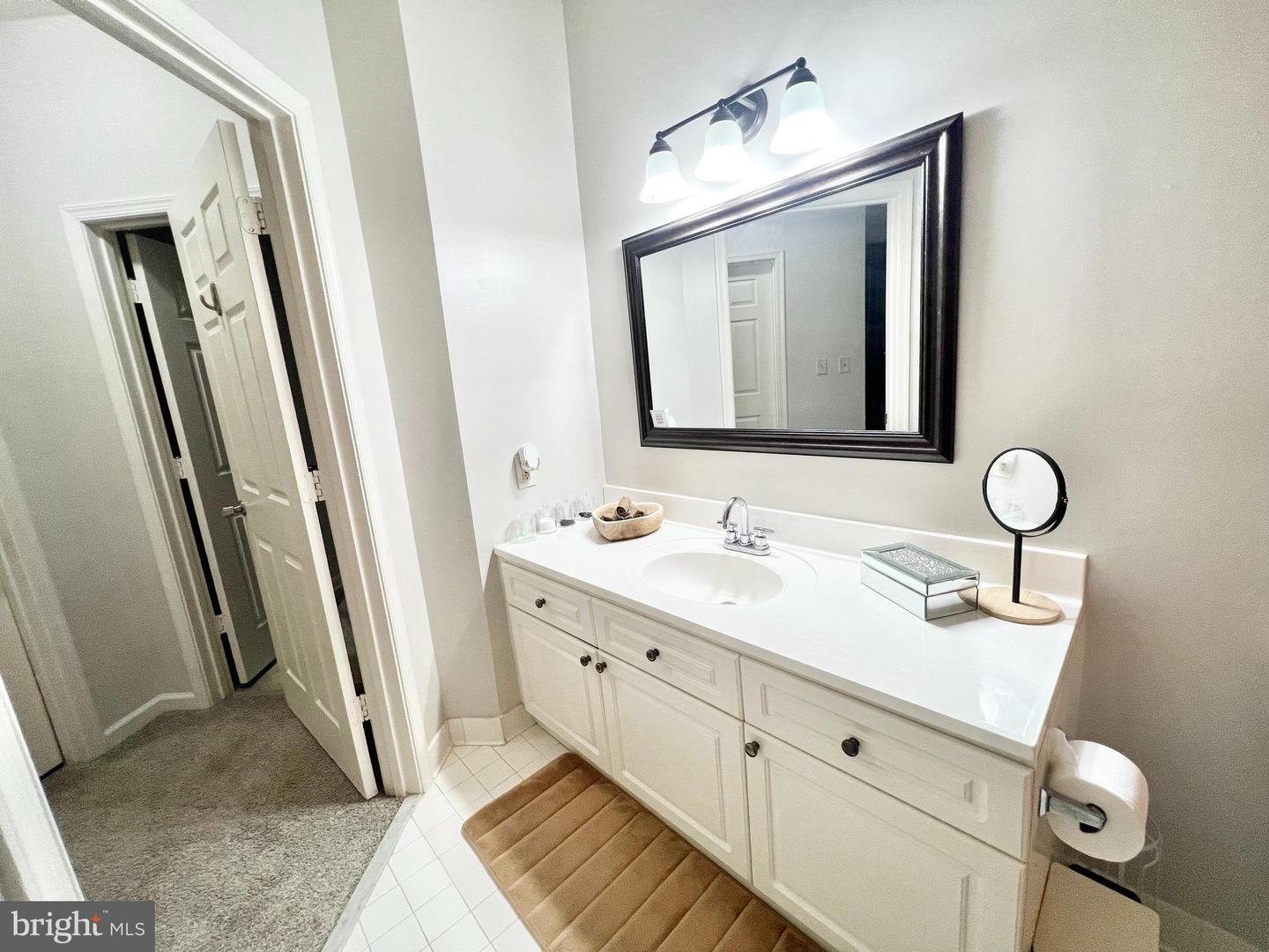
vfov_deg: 89.9
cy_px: 476
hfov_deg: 106.2
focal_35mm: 13
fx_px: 477
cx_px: 634
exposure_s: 1/120
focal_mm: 1.57
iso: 80
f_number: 1.8
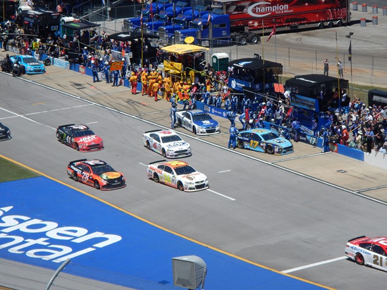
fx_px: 1565
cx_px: 194
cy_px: 145
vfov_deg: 10.6
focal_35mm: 140
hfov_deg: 14.1
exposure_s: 1/1000
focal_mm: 25
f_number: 4.8
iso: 125
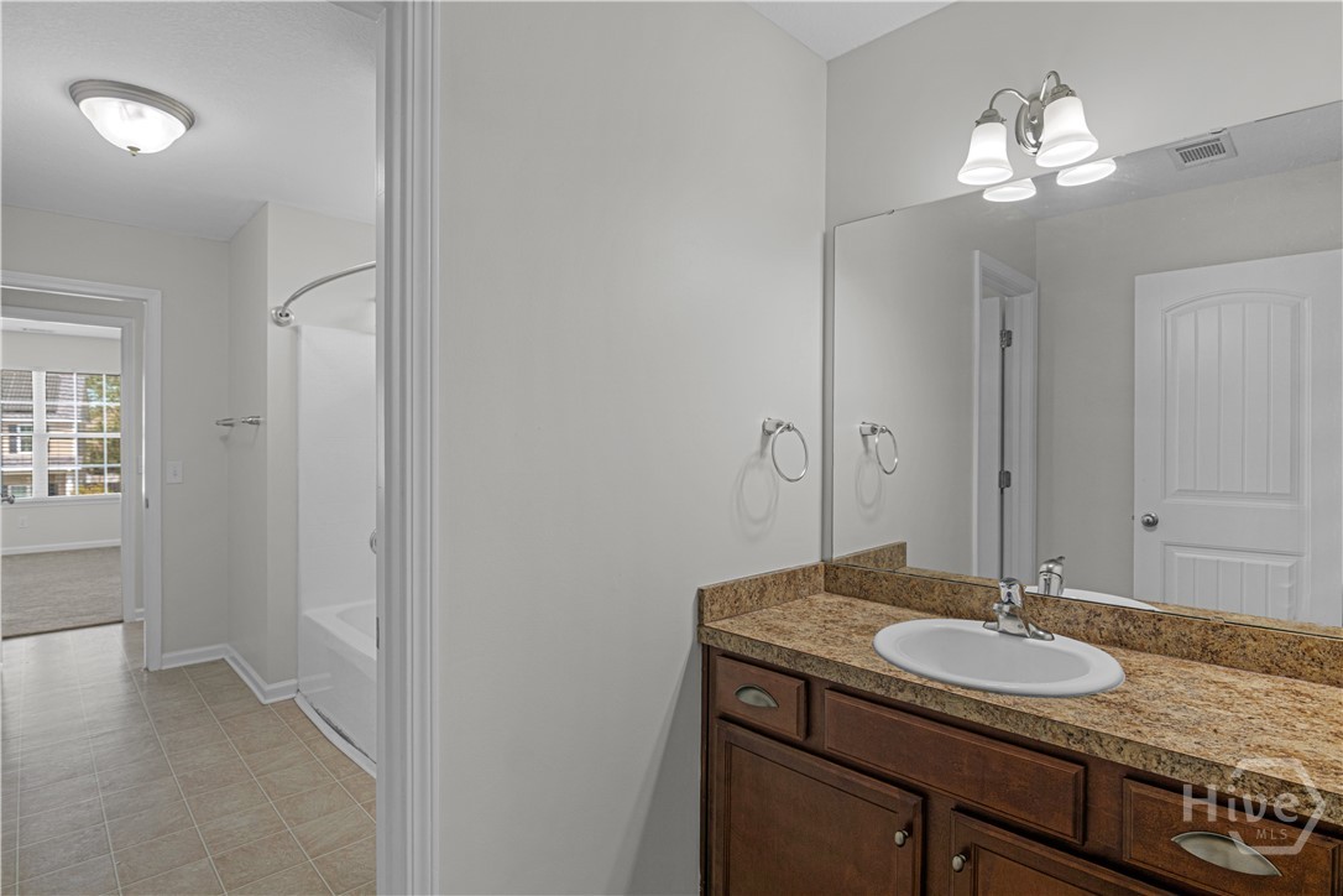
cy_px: 448
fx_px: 615
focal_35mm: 16
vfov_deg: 72.1
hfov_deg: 95.0
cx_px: 672
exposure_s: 1/8
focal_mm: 11
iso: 250
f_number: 7.1
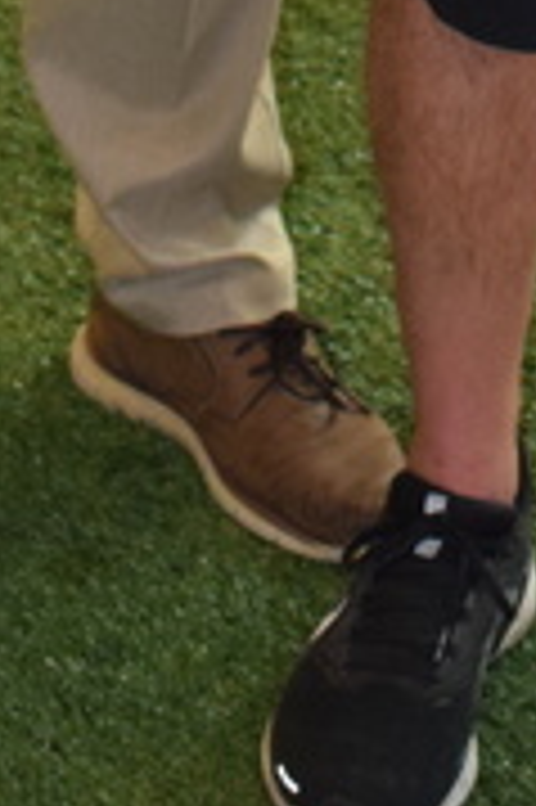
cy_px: -1094
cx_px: 736
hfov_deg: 6.6
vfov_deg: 9.1
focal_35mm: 206
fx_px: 4609
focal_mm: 24
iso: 800
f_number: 5
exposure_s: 1/100
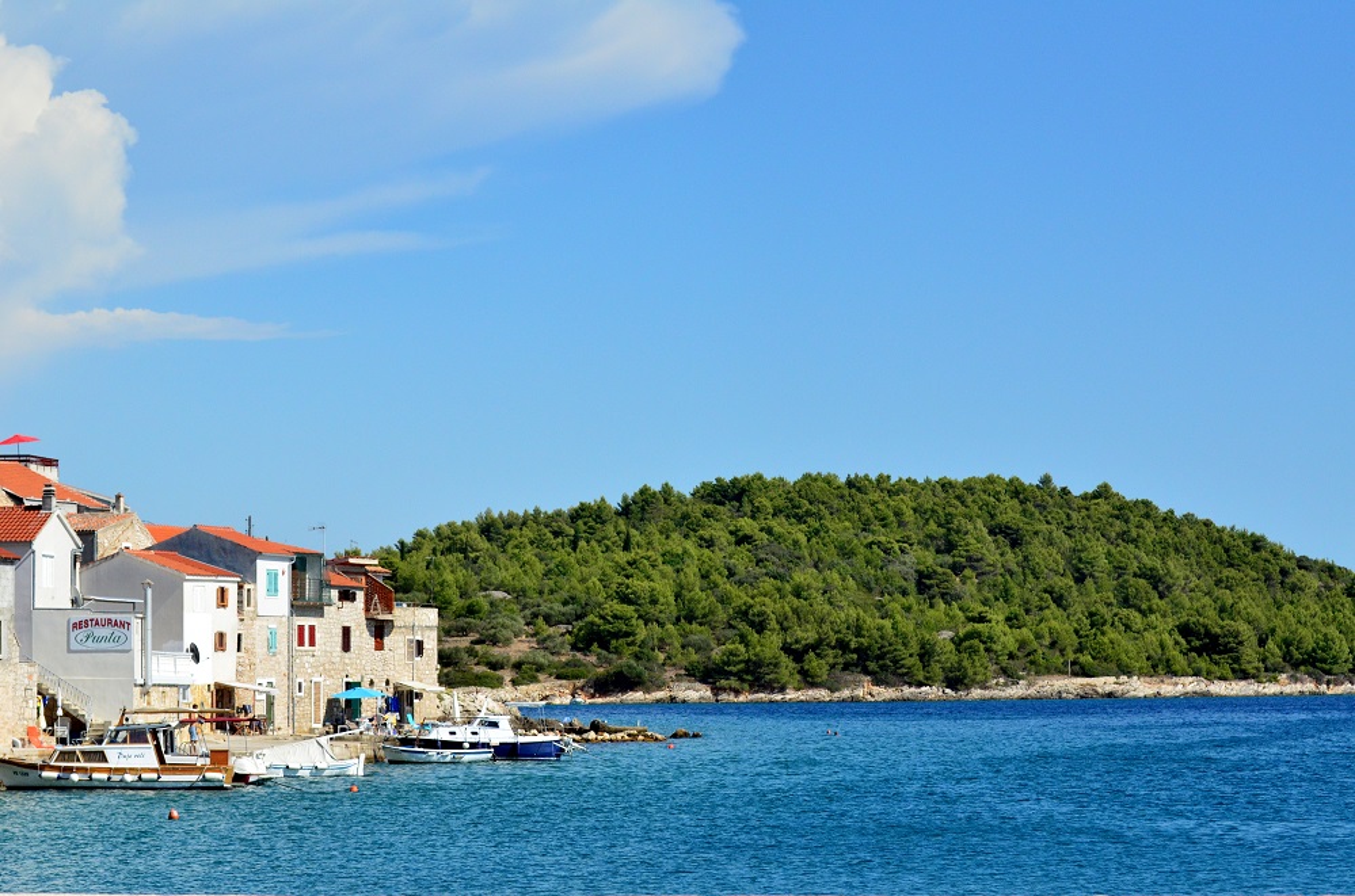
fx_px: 3943
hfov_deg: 19.5
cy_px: 448
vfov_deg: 13.0
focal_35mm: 105
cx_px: 678
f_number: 5.6
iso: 1250
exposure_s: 1/8000
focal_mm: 70
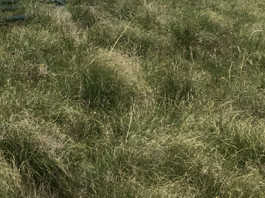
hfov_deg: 15.6
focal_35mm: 114
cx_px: -159
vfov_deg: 11.8
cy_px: -185
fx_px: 873
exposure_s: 1/2481
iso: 25
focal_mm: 4.15
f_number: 2.2
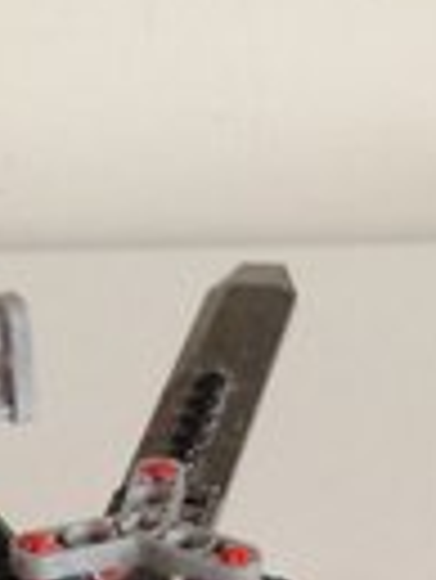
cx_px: 103
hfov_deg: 8.6
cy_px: 1268
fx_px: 2901
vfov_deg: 10.3
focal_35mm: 173
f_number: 2.4
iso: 80
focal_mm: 4.28
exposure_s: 1/20
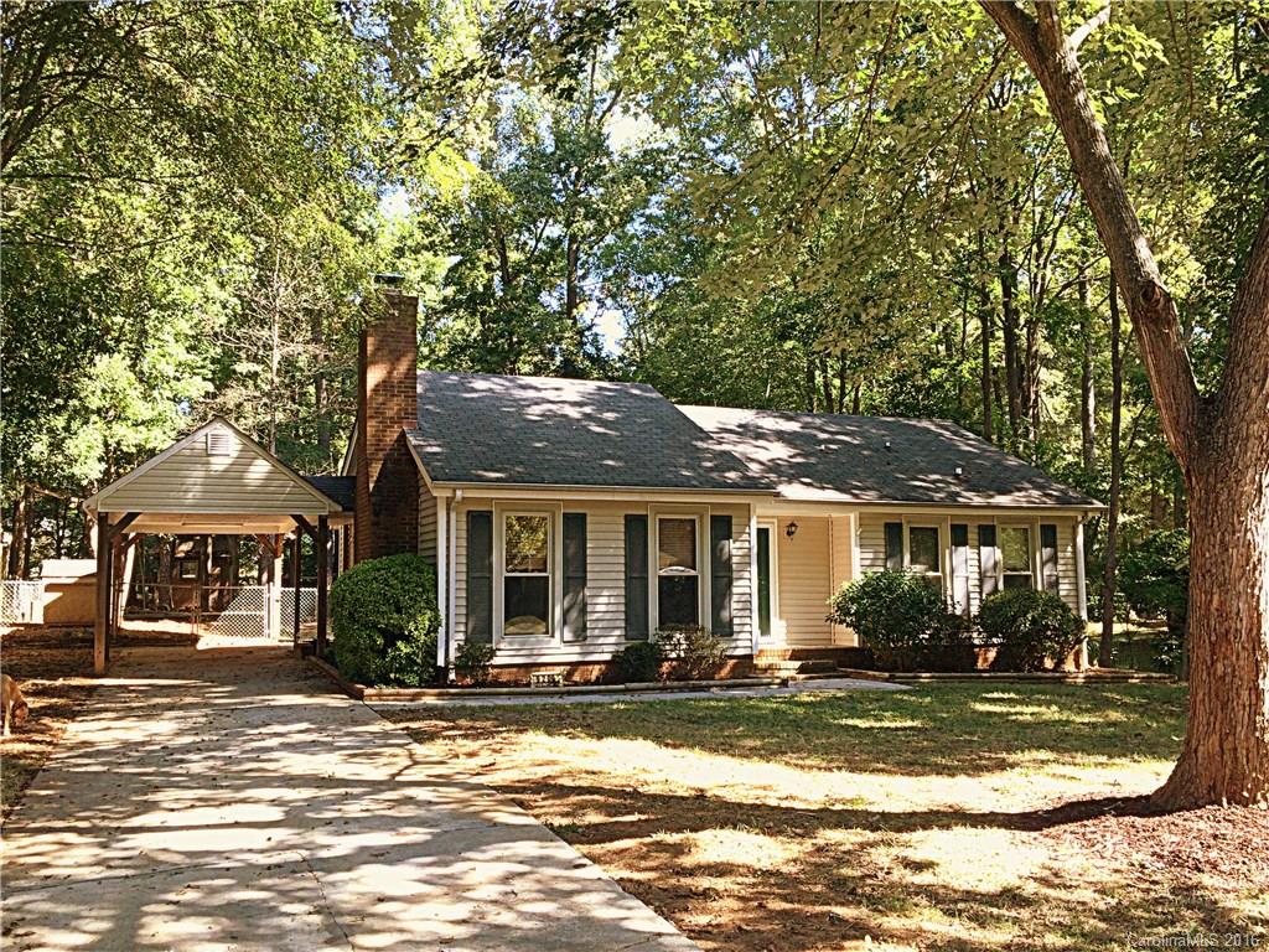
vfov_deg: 48.2
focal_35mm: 29
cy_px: 476
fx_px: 1063
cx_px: 634
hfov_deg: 61.7
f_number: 2.2
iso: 32
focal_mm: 4.15
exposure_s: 1/255
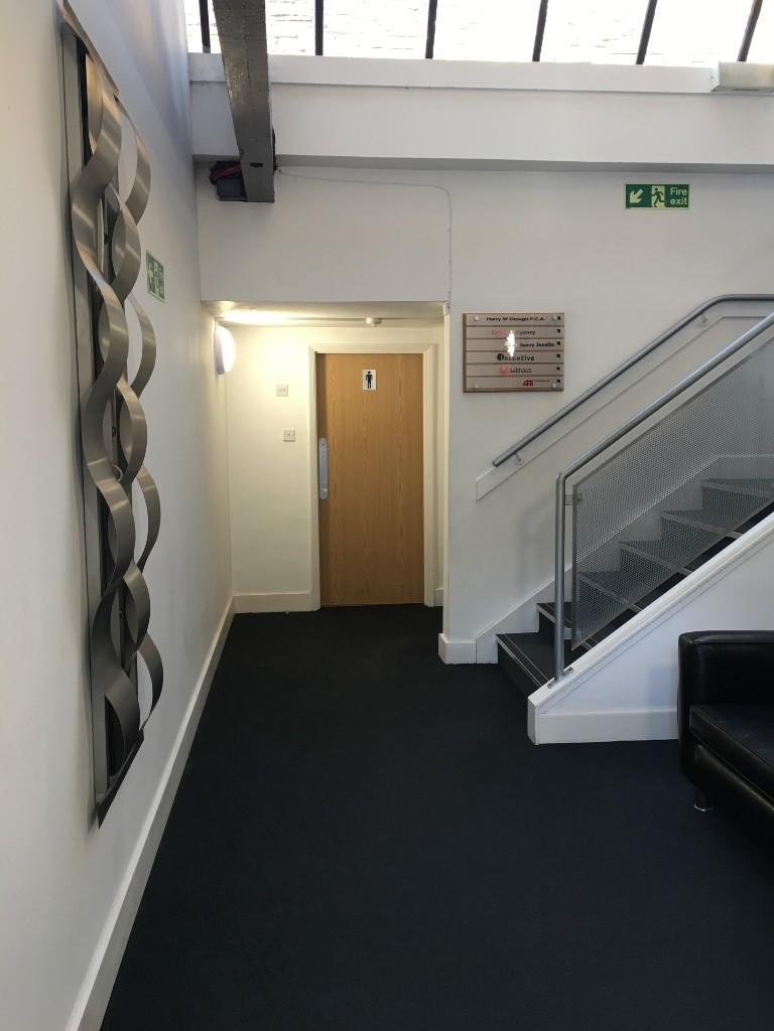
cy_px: 516
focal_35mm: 29
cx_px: 387
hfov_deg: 48.2
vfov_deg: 61.7
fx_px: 865
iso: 40
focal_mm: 4.15
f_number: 2.2
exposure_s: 1/17
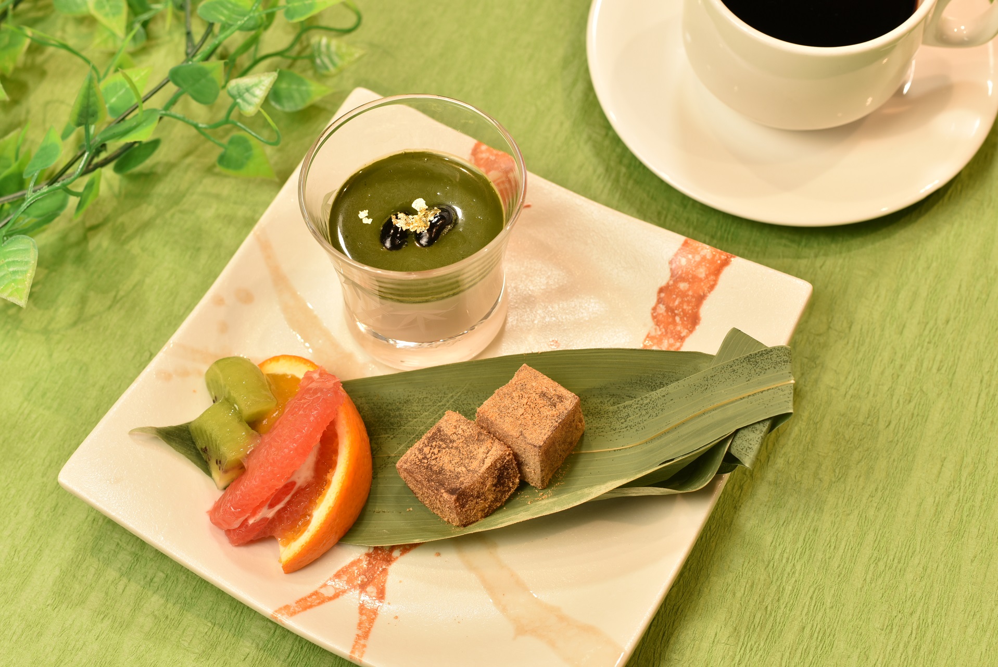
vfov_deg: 27.0
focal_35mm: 50
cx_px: 499
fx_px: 1387
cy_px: 334
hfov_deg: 39.6
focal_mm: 50
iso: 100
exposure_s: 1/10
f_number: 8
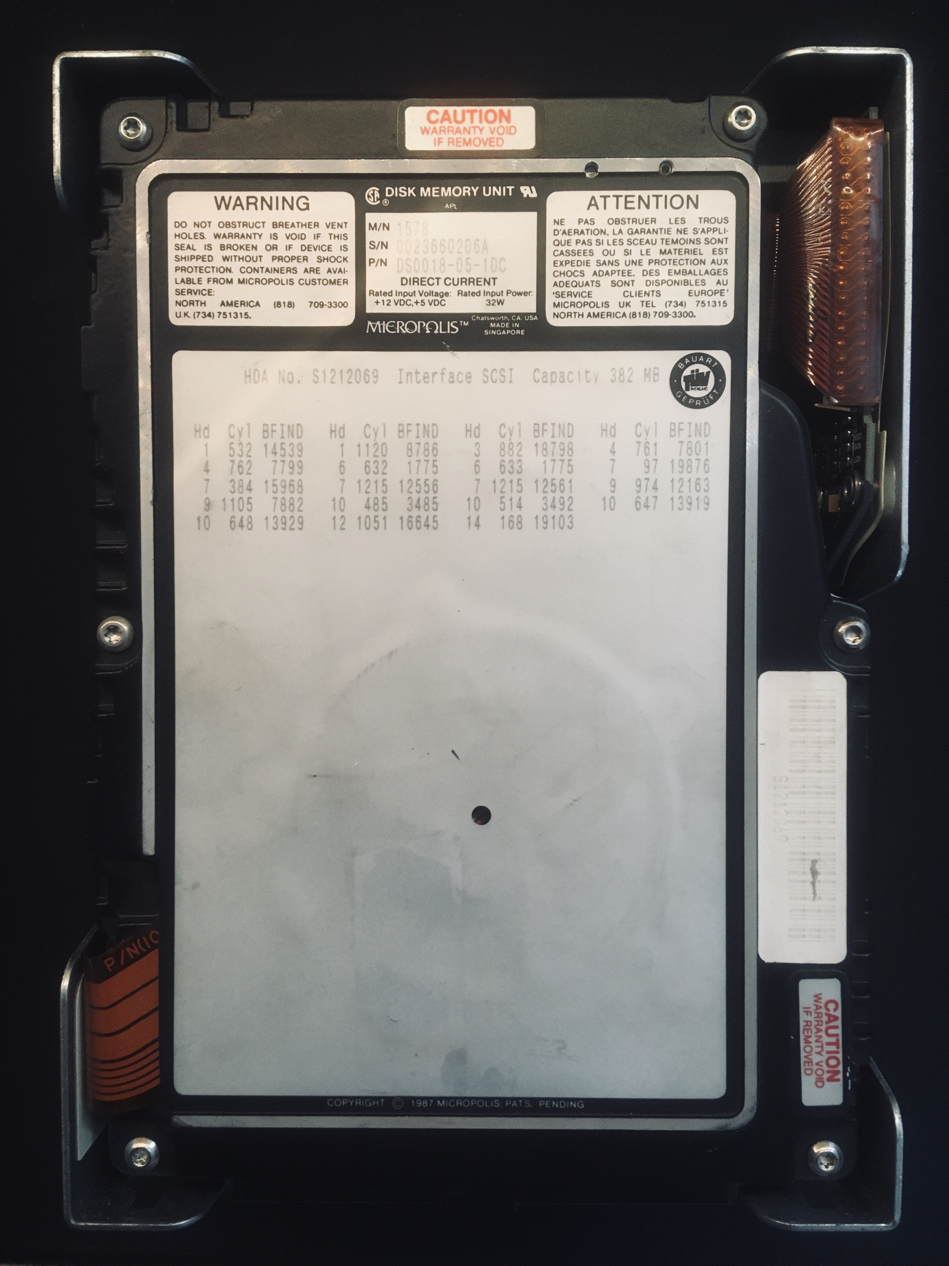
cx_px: 474
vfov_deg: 61.7
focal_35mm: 29
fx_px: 1060
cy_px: 633
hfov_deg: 48.2
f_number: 2.2
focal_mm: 4.15
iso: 160
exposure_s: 1/33
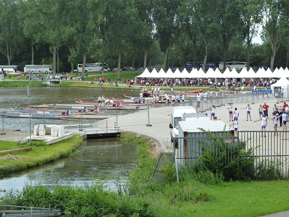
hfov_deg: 23.6
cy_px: 108
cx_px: 144
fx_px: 693
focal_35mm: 83
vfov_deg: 17.8
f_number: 4.2
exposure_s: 1/160
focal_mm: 13.7
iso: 125
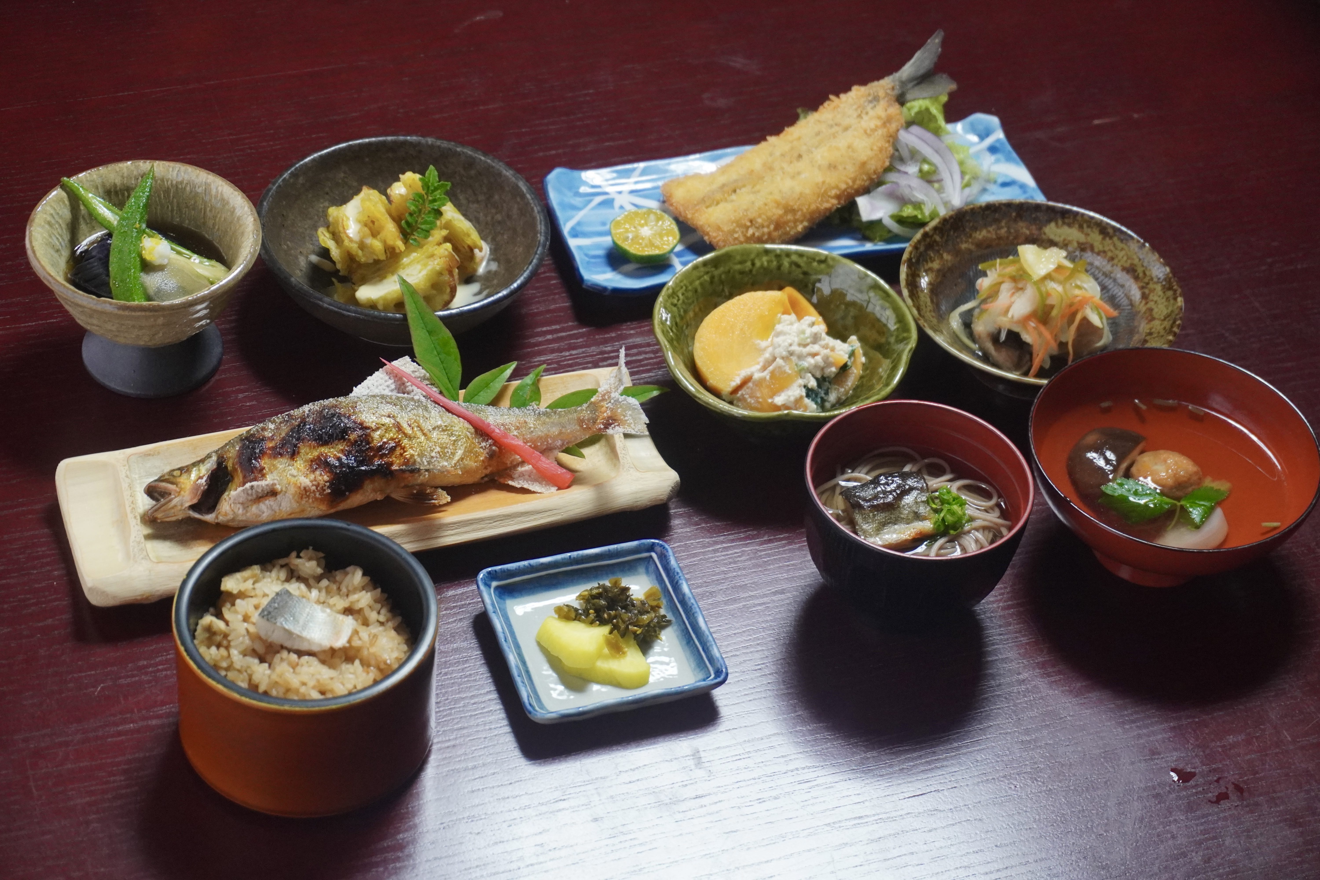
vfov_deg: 18.2
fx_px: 2750
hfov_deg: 27.0
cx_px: 660
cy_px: 440
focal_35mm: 75
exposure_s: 1/160
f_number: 5.6
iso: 2500
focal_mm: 50
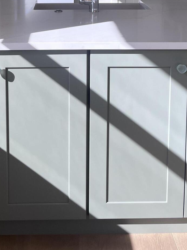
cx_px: 73
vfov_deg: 31.1
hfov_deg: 26.0
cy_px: -15
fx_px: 404
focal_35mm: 56
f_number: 1.6
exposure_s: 1/397
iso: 50
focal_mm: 5.1
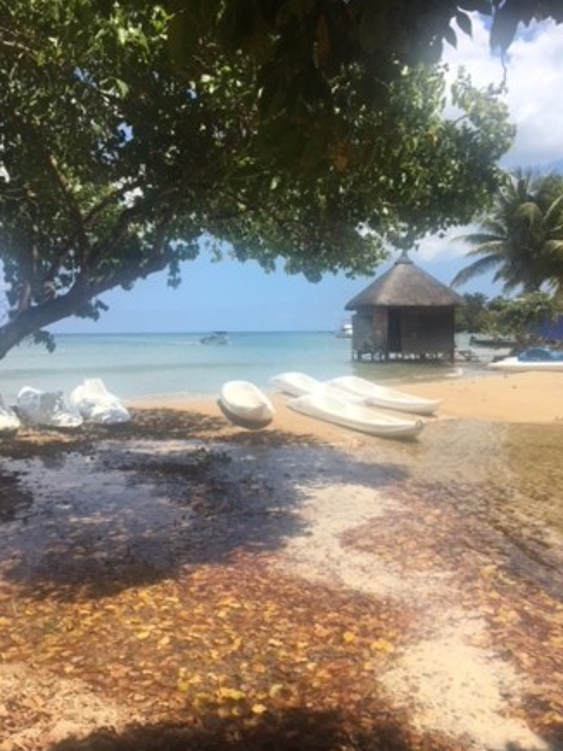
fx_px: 694
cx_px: 294
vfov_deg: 56.7
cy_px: 342
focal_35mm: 32
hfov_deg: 44.1
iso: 25
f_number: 2.2
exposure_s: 1/1789
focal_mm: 4.15
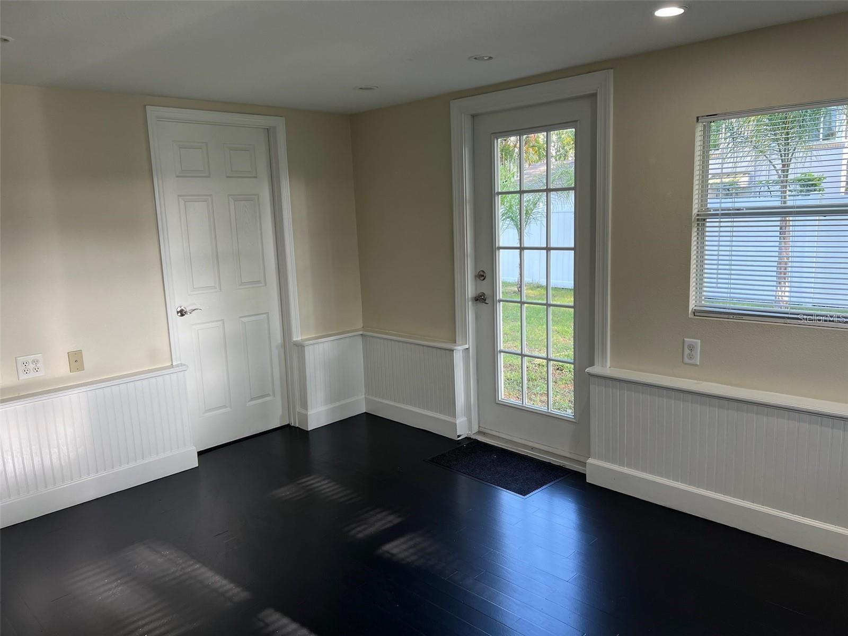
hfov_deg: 67.3
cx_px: 424
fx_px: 637
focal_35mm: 26
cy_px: 318
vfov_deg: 53.1
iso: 64
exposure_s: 1/120
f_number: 1.5
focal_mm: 5.7
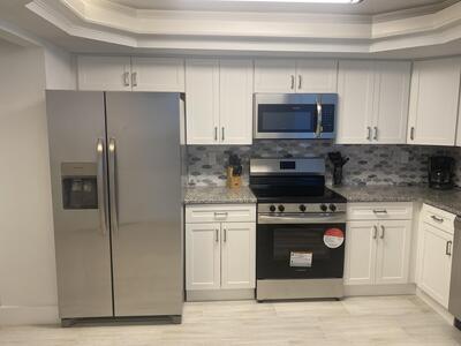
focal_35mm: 26
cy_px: 173
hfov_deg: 67.3
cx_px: 230
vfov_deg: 53.1
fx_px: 346
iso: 100
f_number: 1.8
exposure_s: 1/120
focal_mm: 4.25
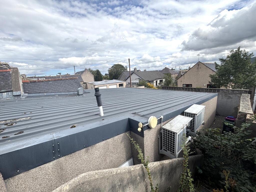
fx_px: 104
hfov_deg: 102.1
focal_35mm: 14
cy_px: 96
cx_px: 128
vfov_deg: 85.7
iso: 25
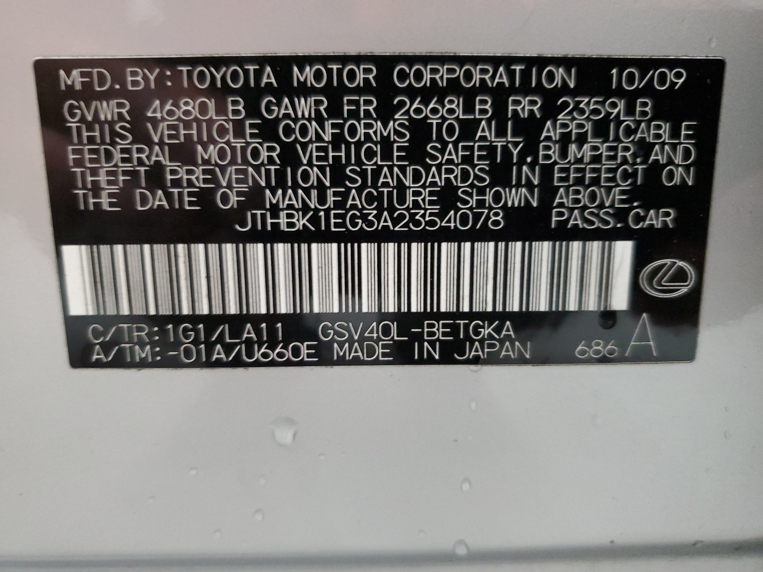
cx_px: 382
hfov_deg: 67.3
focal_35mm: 26
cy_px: 286
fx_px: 573
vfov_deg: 53.1
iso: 292
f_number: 1.5
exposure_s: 1/17
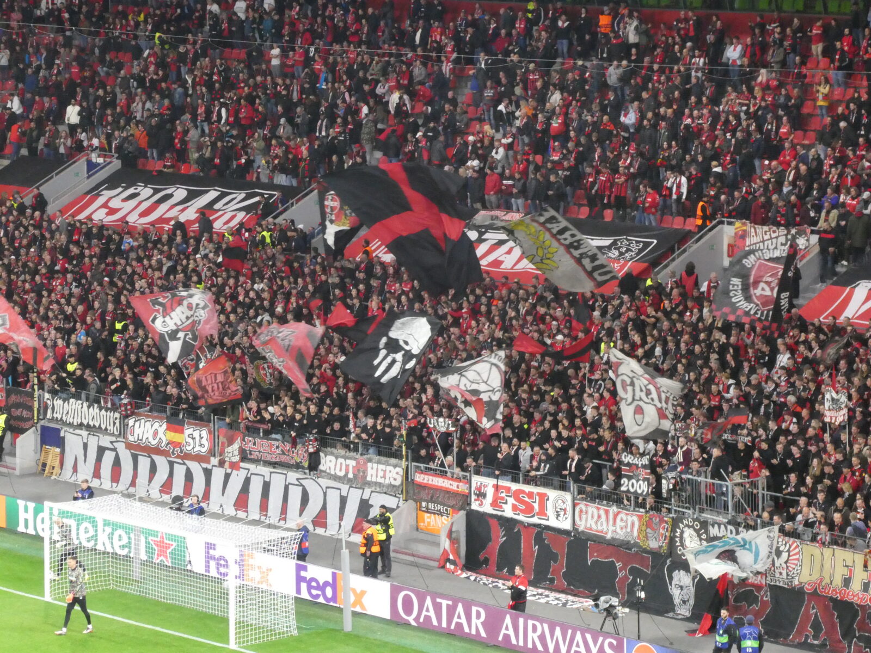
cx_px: 436
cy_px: 326
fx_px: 3397
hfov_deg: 14.6
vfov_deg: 11.0
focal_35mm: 135
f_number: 5.3
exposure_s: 1/80
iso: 1250
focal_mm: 24.2
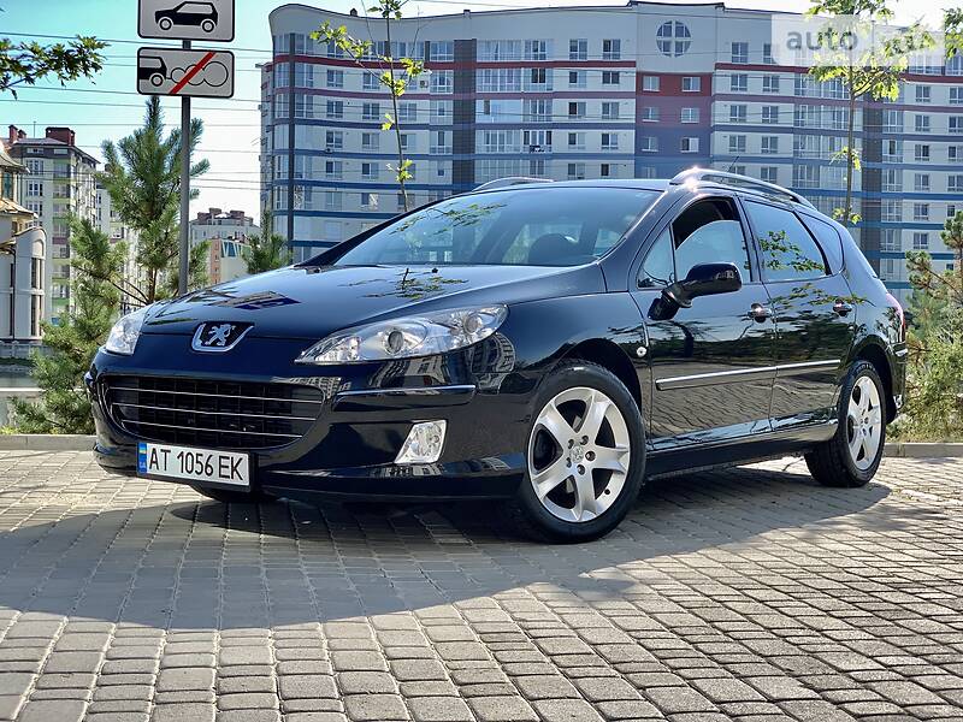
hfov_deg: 36.8
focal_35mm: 52
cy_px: 361
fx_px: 1447
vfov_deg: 28.0
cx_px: 482
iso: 16
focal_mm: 6
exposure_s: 1/666
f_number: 2.4
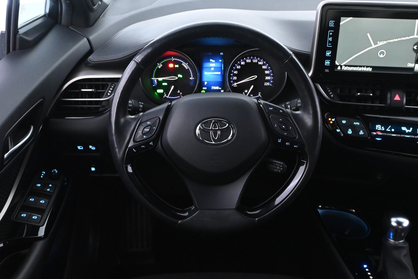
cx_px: 209
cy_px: 140
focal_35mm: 38
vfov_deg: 35.5
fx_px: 435
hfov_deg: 51.3
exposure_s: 1/20
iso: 6400
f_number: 5.6
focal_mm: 25
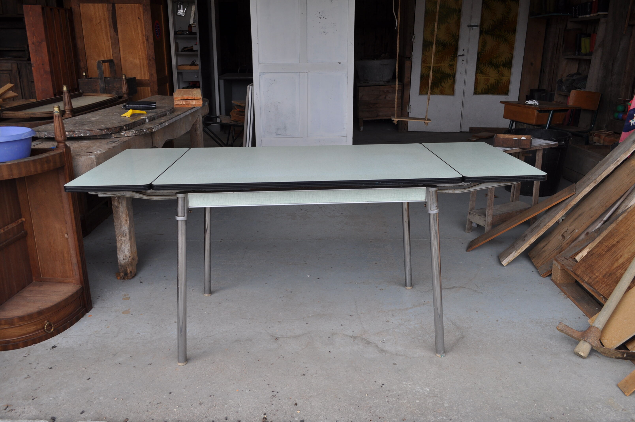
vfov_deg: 43.5
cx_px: 318
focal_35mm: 30
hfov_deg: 62.0
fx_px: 529
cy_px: 211
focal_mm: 20
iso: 200
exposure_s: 1/160
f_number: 6.3
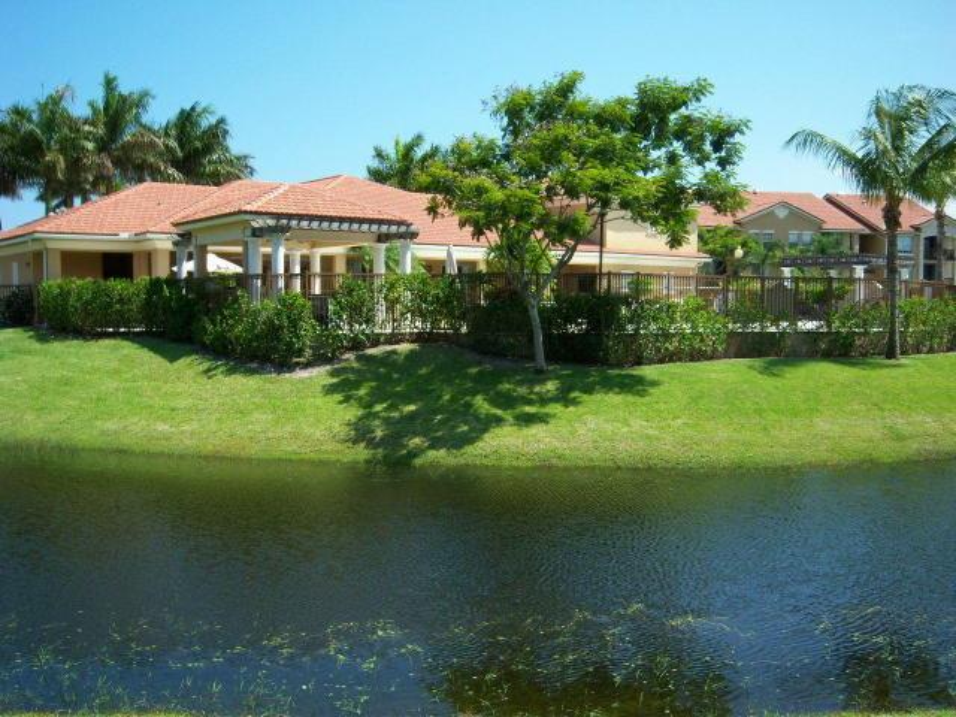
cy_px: 358
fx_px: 994
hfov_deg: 51.4
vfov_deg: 39.7
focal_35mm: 36
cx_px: 478
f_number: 4.8
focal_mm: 7.5
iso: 80
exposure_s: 1/320
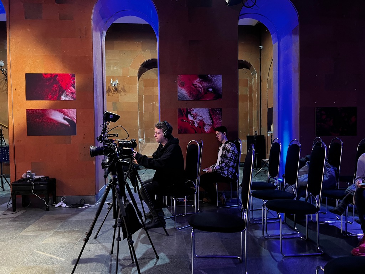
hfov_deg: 67.3
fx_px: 274
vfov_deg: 53.1
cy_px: 137
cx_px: 182
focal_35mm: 26
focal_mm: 5.1
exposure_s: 1/25
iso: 640
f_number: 1.6
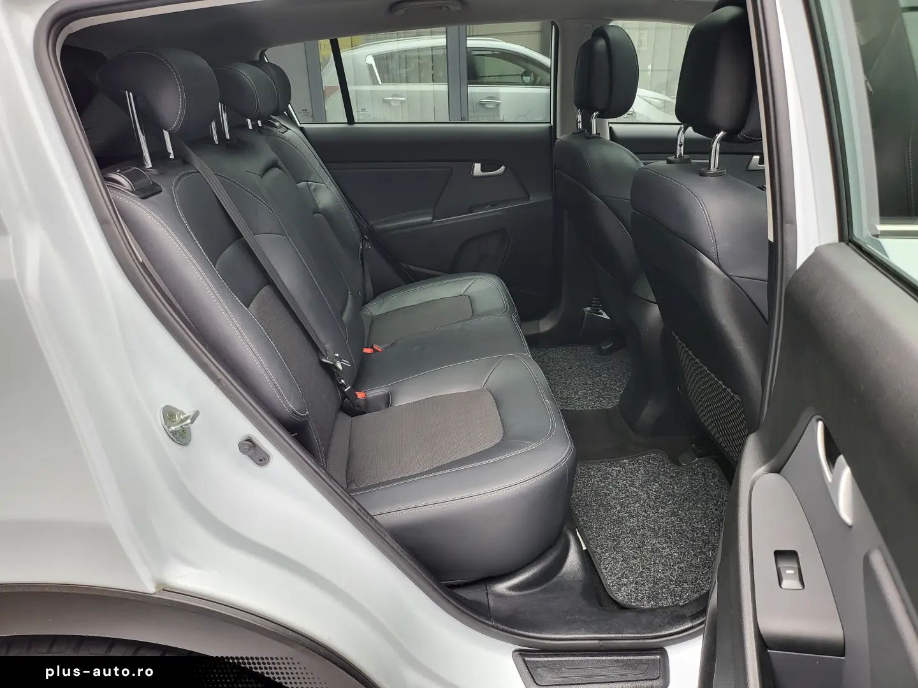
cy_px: 344
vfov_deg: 56.8
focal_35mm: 24
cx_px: 459
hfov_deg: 71.6
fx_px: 636
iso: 100
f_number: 1.8
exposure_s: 1/100
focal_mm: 5
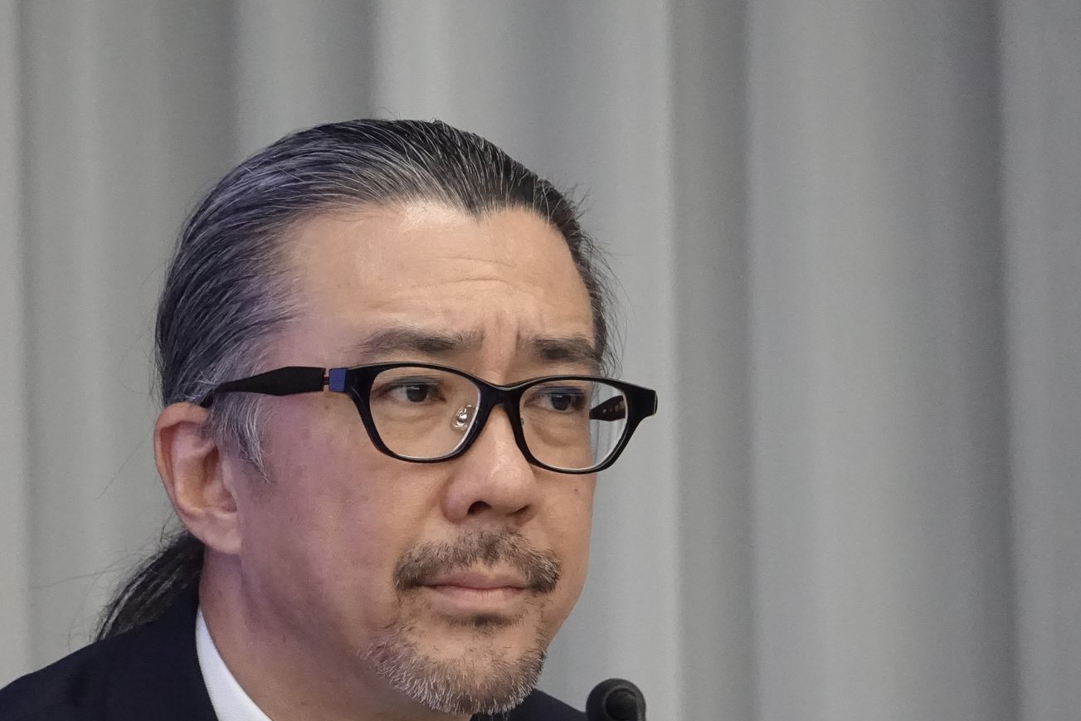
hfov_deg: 3.2
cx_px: 319
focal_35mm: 641
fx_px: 19249
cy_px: 471
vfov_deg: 2.1
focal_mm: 159.66
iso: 5000
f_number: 4
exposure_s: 1/1000
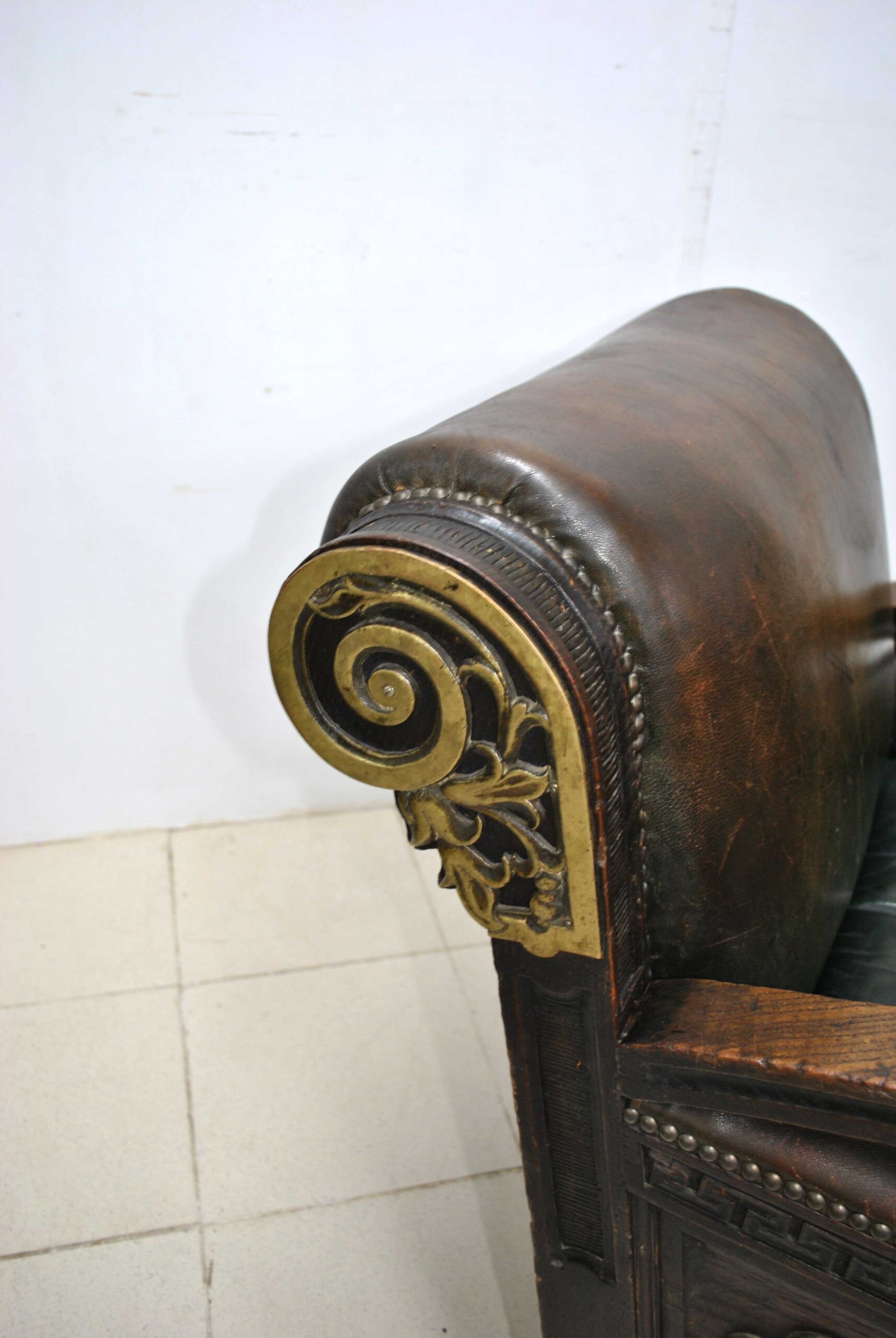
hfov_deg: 43.7
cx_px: 448
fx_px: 1117
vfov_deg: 61.9
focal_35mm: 30
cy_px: 669
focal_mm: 20
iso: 200
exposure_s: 1/13
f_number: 3.8
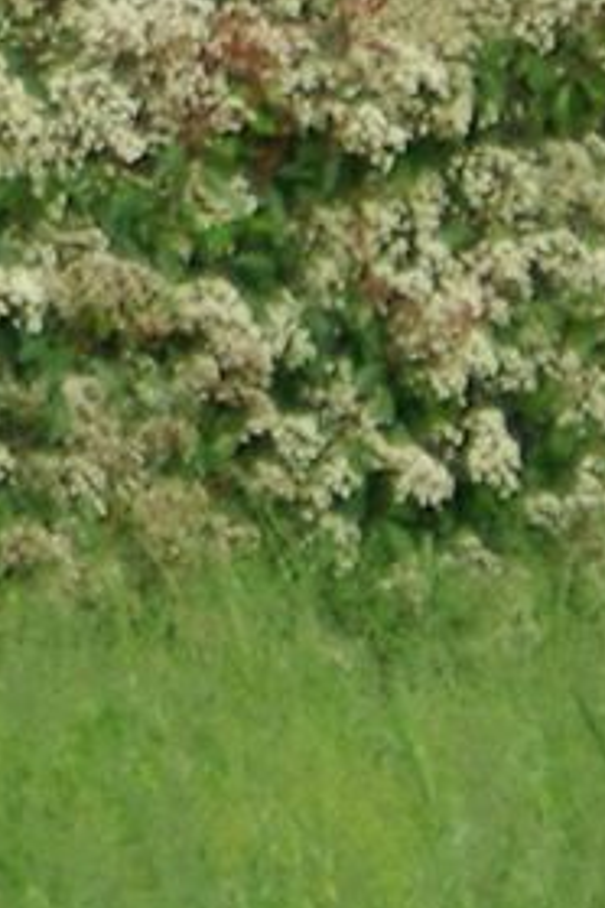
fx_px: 25988
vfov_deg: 2.0
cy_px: -801
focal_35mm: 1031
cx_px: -1851
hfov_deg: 1.3
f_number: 8
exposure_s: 1/90
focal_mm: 80
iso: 100
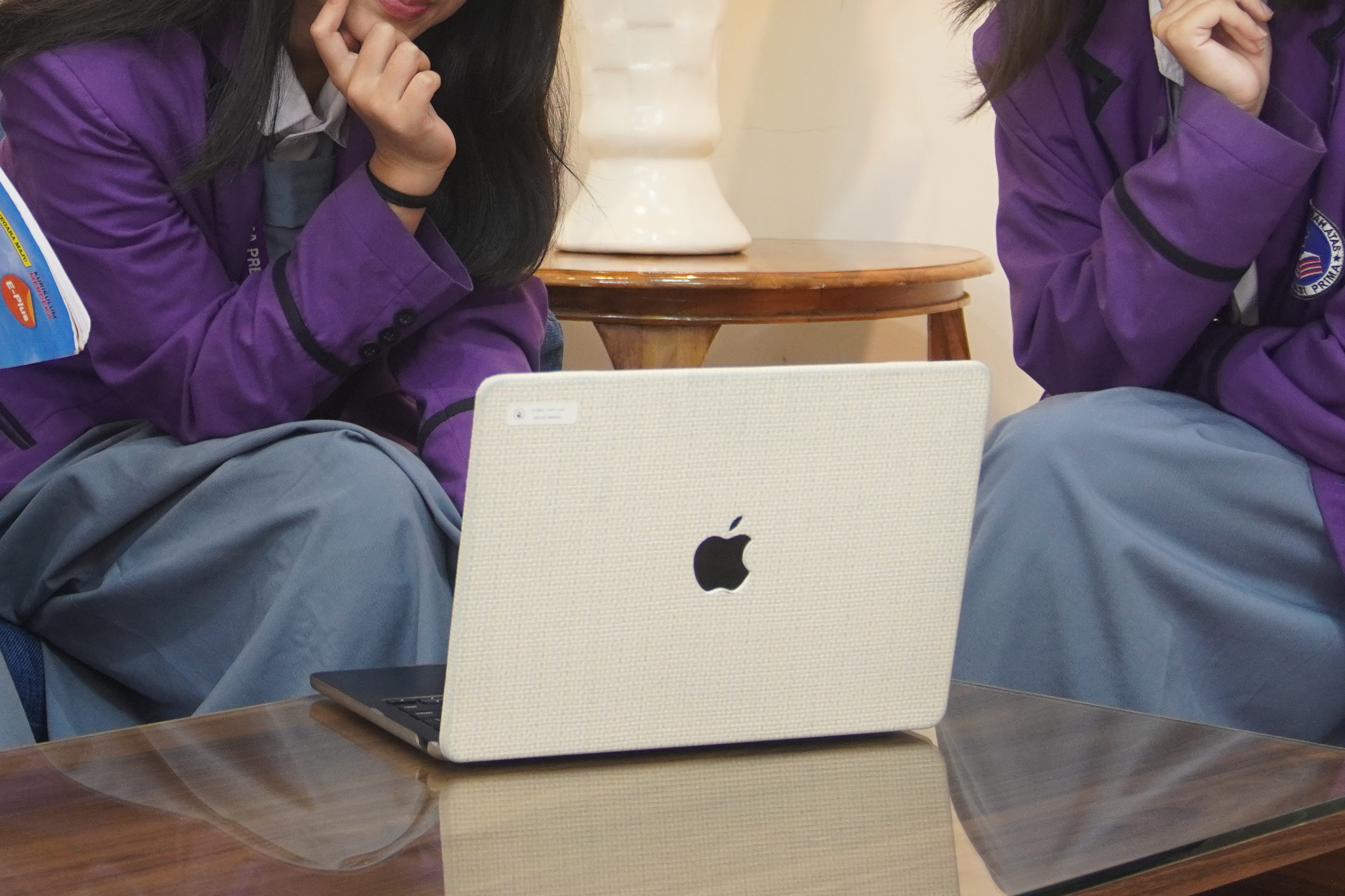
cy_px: 40
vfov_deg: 15.5
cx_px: 333
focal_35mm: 87
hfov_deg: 23.1
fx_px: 3253
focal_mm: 27
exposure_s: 1/45
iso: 800
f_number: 4.5
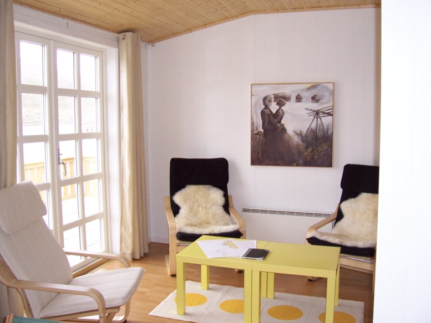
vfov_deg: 40.7
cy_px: 161
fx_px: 436
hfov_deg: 52.6
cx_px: 219
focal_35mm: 35
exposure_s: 1/60
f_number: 2.7
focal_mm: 5.6
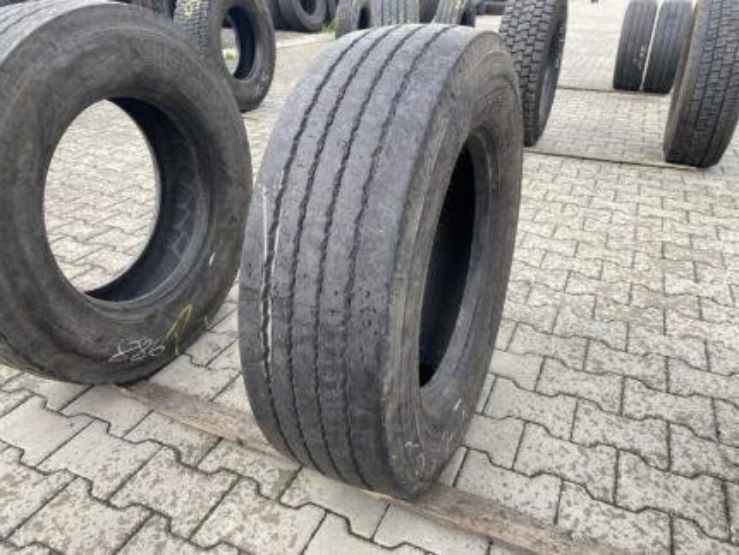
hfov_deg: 67.3
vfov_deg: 53.1
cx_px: 370
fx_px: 555
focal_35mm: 26
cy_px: 278
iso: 50
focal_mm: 4.25
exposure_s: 1/121
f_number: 1.8
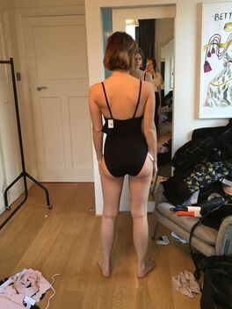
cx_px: 118
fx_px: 295
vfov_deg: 55.3
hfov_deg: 42.9
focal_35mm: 33
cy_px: 140
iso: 64
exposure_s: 1/33
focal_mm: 4.15
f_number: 2.2
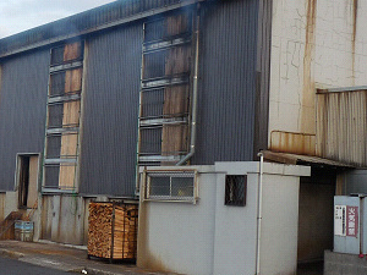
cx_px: 114
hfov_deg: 26.1
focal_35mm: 74
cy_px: 122
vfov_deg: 19.9
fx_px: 785
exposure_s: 1/160
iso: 100
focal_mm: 5.4
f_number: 4
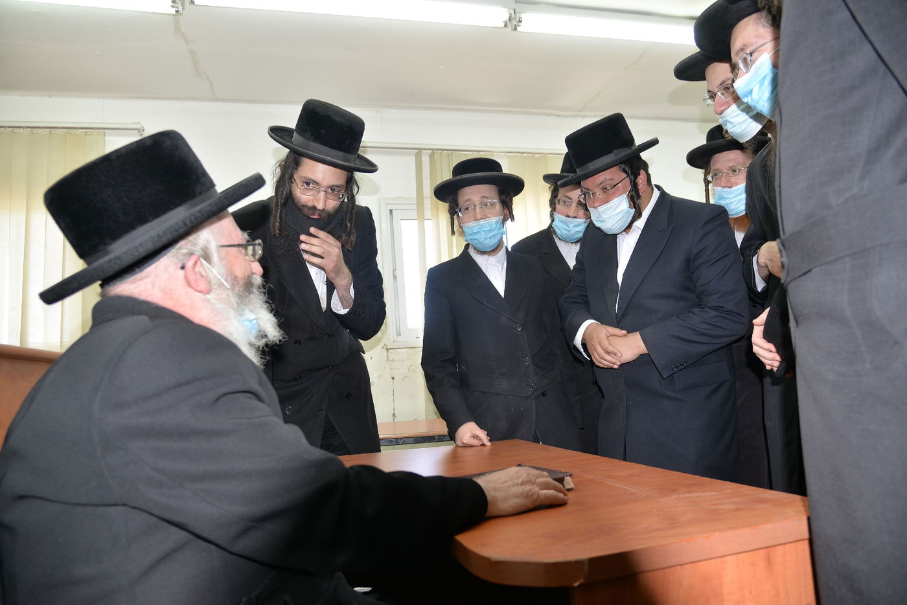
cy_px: 302
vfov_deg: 53.2
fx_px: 605
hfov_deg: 73.7
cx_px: 454
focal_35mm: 24
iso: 200
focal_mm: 24
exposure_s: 1/80
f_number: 4
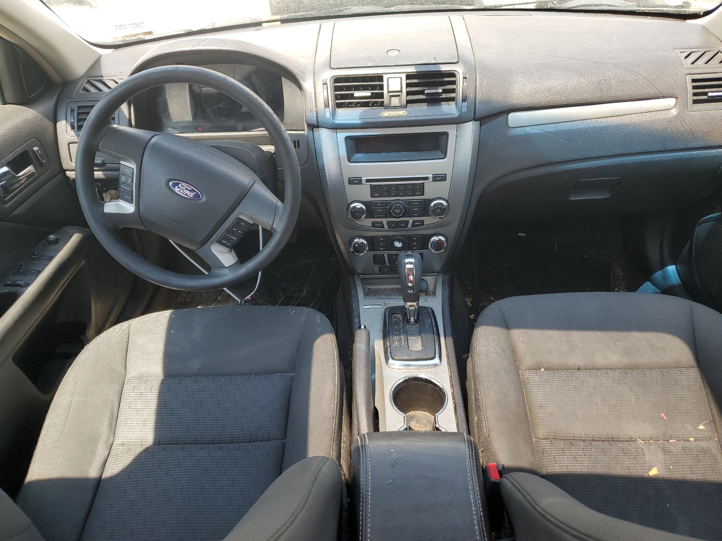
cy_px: 270
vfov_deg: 53.1
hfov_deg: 67.3
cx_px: 361
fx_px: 542
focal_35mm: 26
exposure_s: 1/312
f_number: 1.5
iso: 50
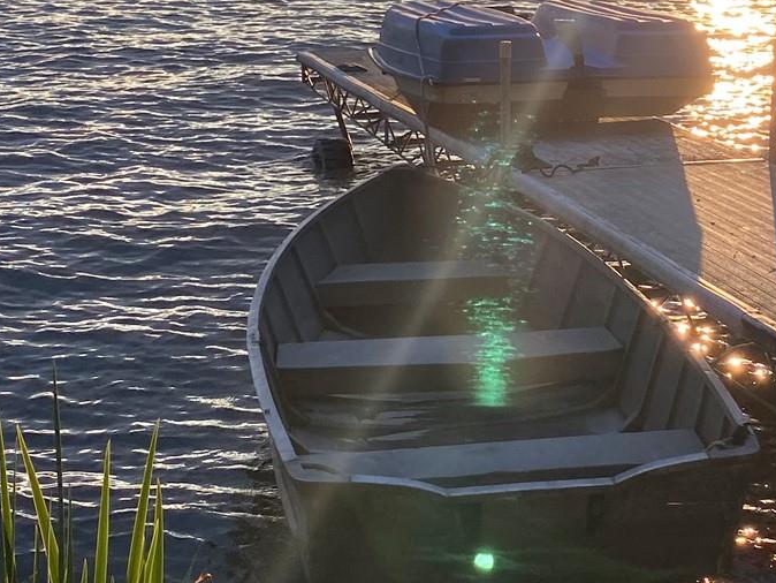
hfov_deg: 24.4
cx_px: 604
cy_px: 141
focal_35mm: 79
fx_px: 1772
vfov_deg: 18.5
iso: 32
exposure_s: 1/610
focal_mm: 4.25
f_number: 1.8
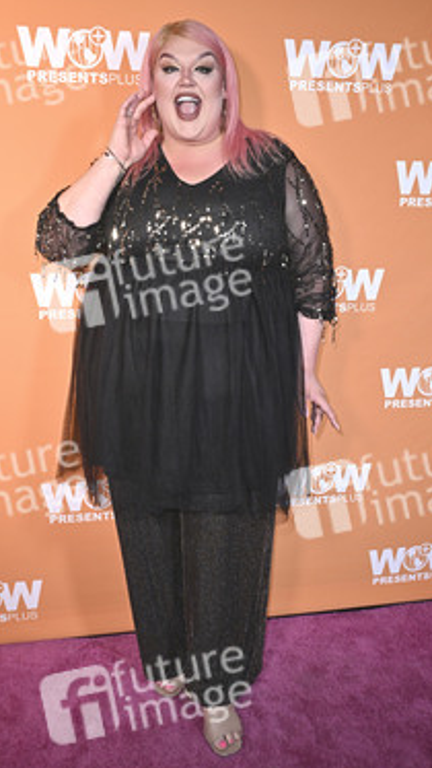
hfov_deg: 31.6
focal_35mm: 38
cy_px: 387
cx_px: 206
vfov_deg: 53.3
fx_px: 764
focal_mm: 33.5
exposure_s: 1/200
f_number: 7.1
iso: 1600
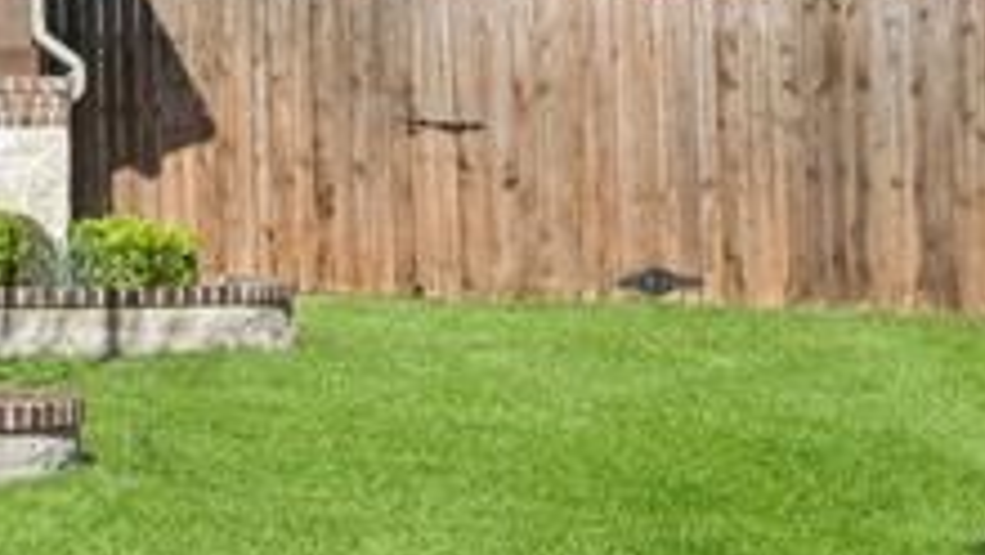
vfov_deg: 8.1
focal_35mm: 146
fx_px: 3815
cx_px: -1151
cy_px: -331
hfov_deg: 12.5
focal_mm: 30
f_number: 8
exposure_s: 1/2000
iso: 400
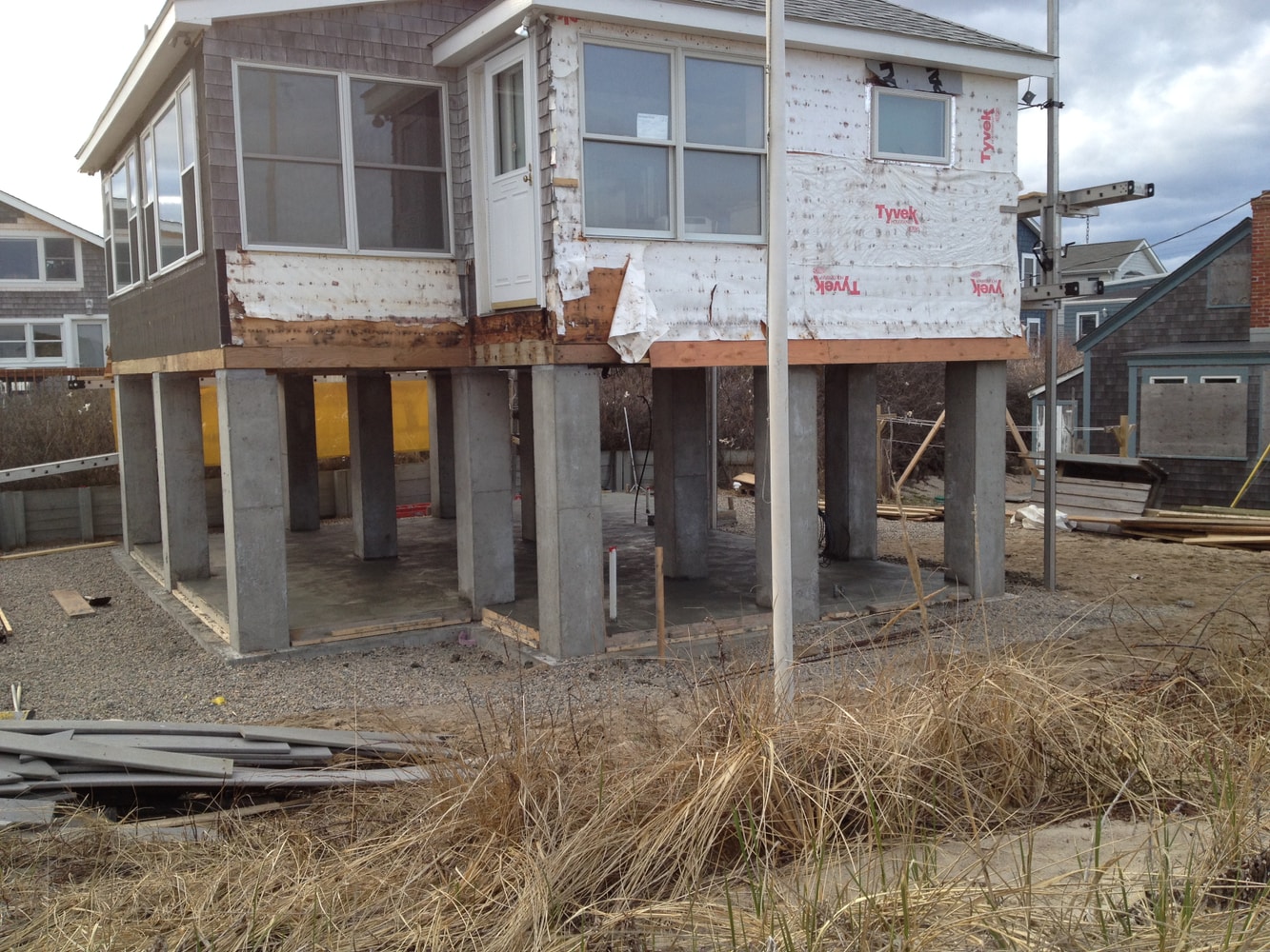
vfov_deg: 40.7
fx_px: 1284
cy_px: 476
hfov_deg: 52.6
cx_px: 635
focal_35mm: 35
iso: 50
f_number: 2.4
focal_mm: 4.28
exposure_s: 1/219
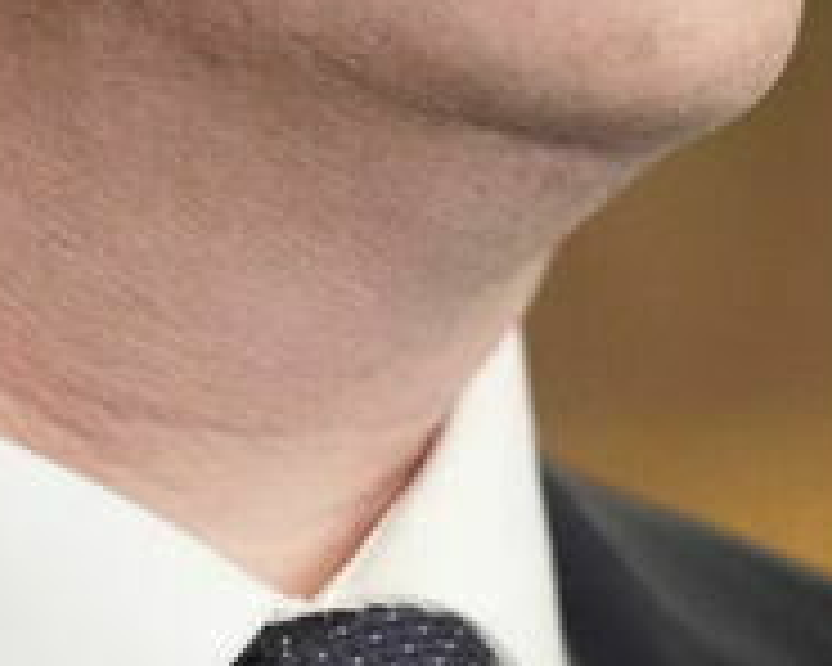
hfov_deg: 1.8
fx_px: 25954
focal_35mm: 1054
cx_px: 715
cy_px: -738
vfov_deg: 1.5
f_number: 2.8
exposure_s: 1/500
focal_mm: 173
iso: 6400
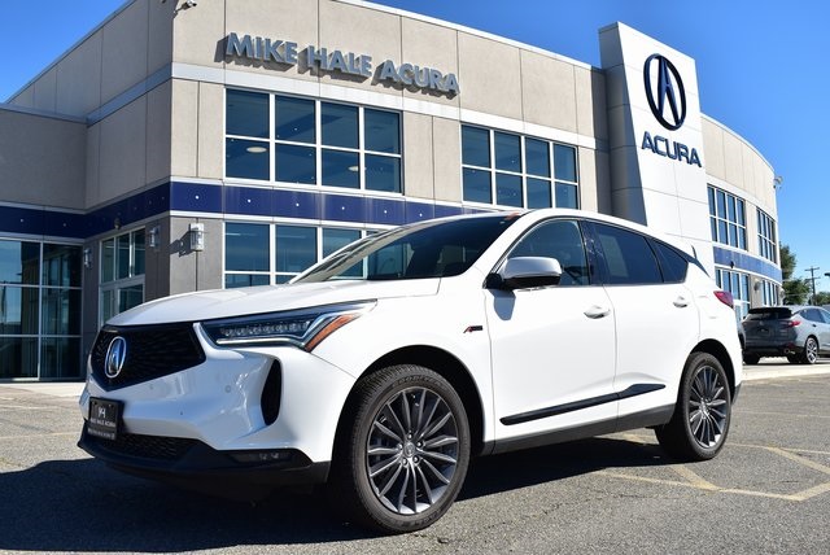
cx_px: 415
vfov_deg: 38.4
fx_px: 796
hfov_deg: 55.1
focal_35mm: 34
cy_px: 278
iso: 100
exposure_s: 1/320
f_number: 9
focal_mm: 23
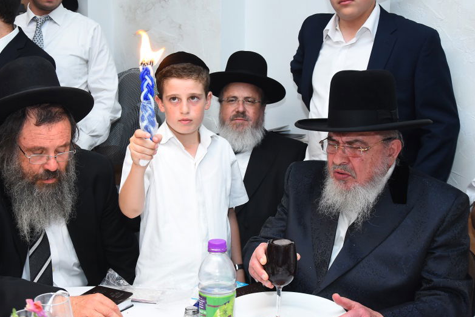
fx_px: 726
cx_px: 194
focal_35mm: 55
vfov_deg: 24.6
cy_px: 148
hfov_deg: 36.1
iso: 640
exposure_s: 1/80
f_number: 5
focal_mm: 28
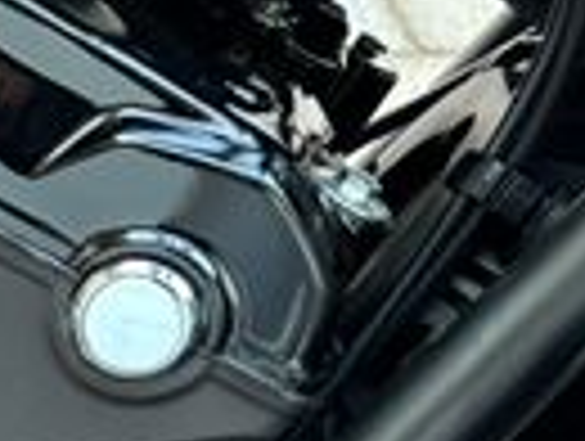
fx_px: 2167
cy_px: 612
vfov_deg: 11.3
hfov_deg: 13.5
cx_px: -526
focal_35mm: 128
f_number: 1.6
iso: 320
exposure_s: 1/60
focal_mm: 5.96
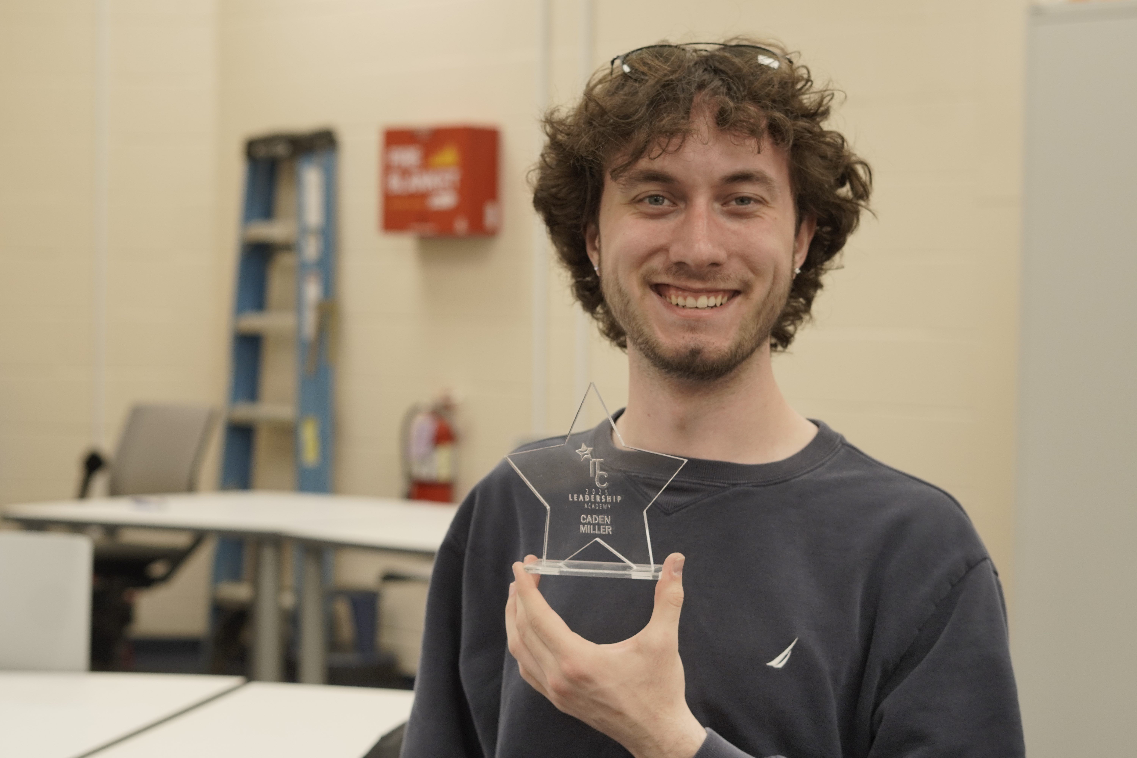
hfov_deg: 27.0
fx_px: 2369
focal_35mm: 75
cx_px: 568
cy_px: 379
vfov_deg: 18.2
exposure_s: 1/100
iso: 400
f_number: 3.5
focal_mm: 50
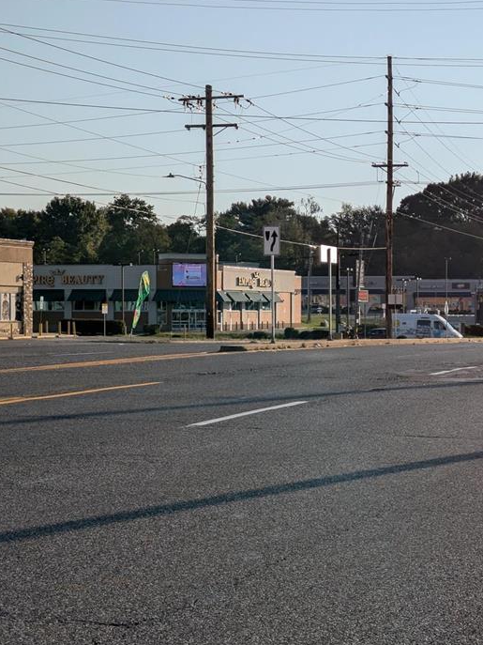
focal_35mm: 76
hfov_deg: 19.0
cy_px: 325
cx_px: 459
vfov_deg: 25.7
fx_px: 1414
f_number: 1.89
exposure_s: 1/2899
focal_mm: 5.43
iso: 47
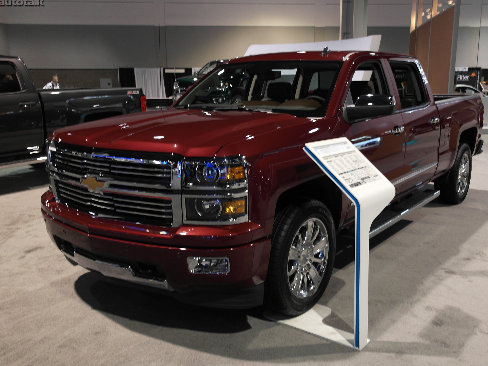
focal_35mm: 33
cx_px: 273
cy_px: 183
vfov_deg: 42.9
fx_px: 465
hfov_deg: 55.2
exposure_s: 1/25
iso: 400
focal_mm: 20
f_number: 3.5
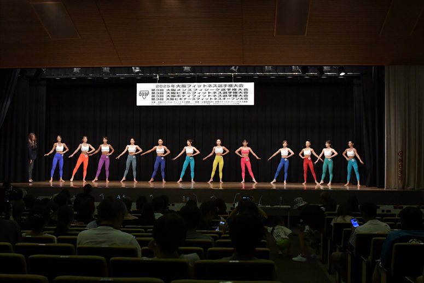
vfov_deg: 28.1
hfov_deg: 41.1
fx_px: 565
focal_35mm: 48
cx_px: 212
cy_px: 142
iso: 5000
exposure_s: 1/400
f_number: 5.6
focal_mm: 32
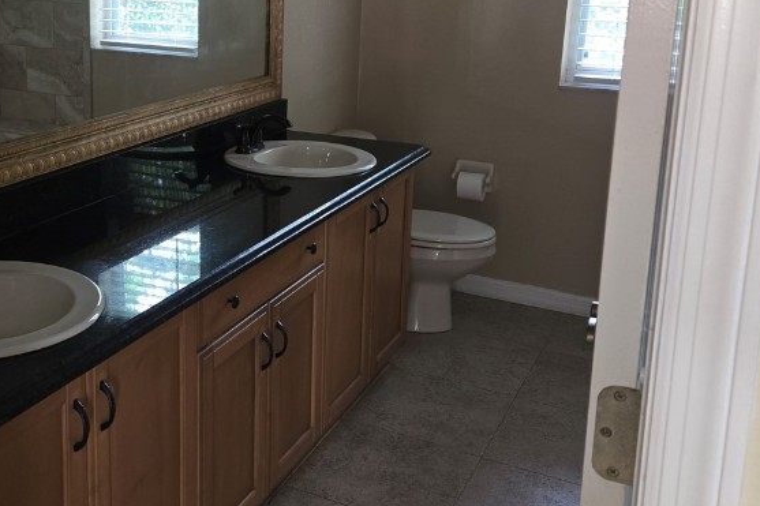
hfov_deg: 43.4
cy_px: 138
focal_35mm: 44
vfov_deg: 30.1
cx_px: 213
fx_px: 929
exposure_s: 1/20
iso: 160
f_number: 1.8
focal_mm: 5.4
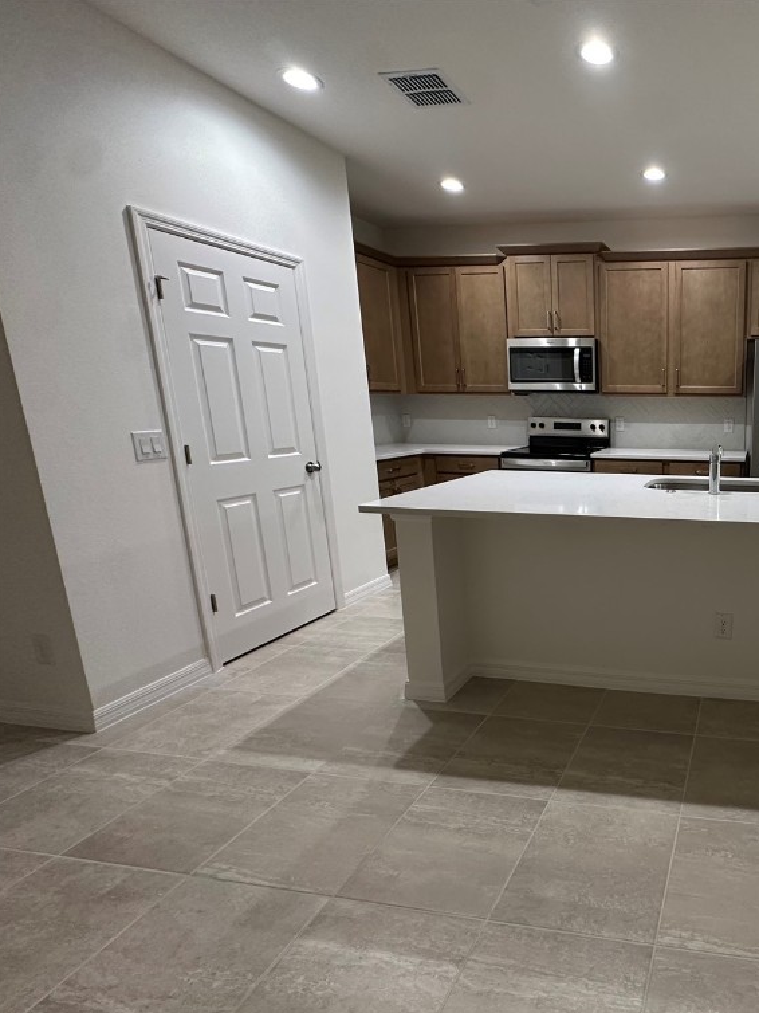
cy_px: 513
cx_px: 680
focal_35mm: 19
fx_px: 556
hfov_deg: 58.8
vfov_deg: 84.7
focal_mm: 2.22
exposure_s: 1/120
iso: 250
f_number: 2.2
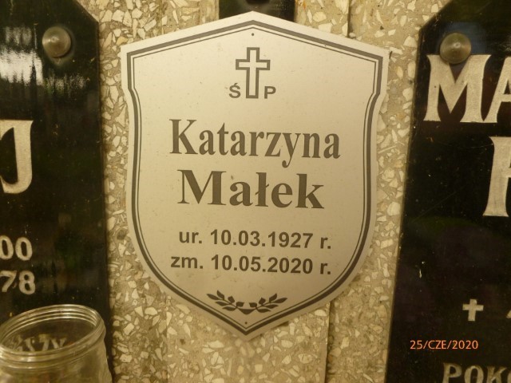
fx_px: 413
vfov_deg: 49.7
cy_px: 192
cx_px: 256
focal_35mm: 28
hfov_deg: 63.4
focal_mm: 5
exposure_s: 1/40
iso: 200
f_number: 3.3
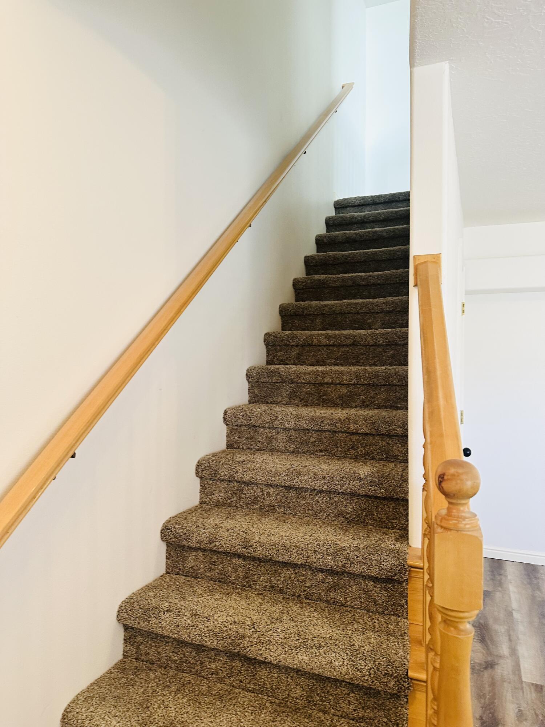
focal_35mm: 24
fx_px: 504
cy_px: 364
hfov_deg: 56.8
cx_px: 272
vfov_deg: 71.6
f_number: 1.78
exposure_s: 1/60
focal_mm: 6.86
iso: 250
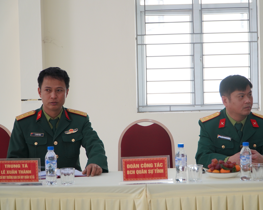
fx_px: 560
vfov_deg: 21.3
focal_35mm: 72
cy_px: 106
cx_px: 148
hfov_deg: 26.4
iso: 500
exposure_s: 1/160
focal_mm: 42
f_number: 4
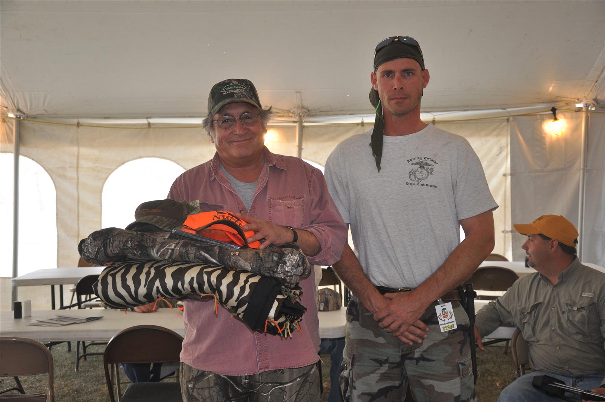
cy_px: 201
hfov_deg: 38.9
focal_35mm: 51
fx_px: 856
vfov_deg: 26.4
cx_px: 302
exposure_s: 1/125
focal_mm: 34
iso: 450
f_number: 4.2
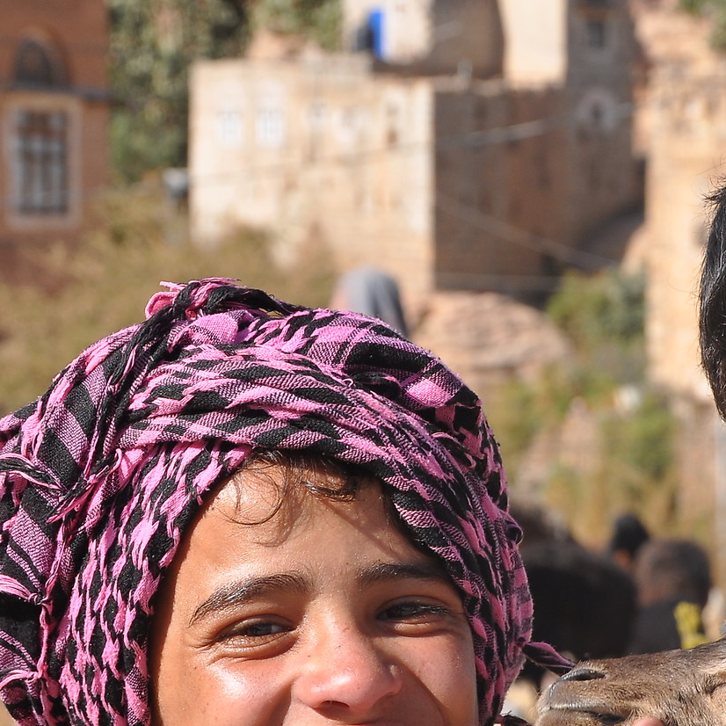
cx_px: 584
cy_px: 532
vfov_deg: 9.4
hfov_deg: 9.4
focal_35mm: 185
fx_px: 4390
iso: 200
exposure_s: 1/320
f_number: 9
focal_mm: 50
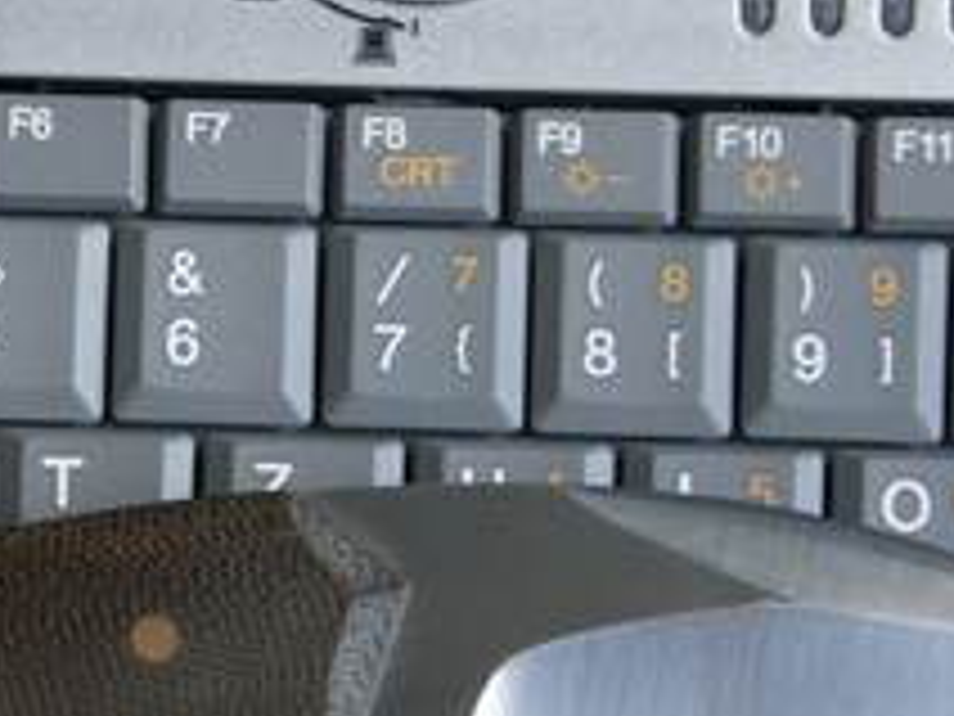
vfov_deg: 6.5
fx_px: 6311
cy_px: 757
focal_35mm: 229
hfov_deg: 8.6
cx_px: 266
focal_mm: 26.72
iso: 100
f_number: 3.5
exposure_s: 1/50
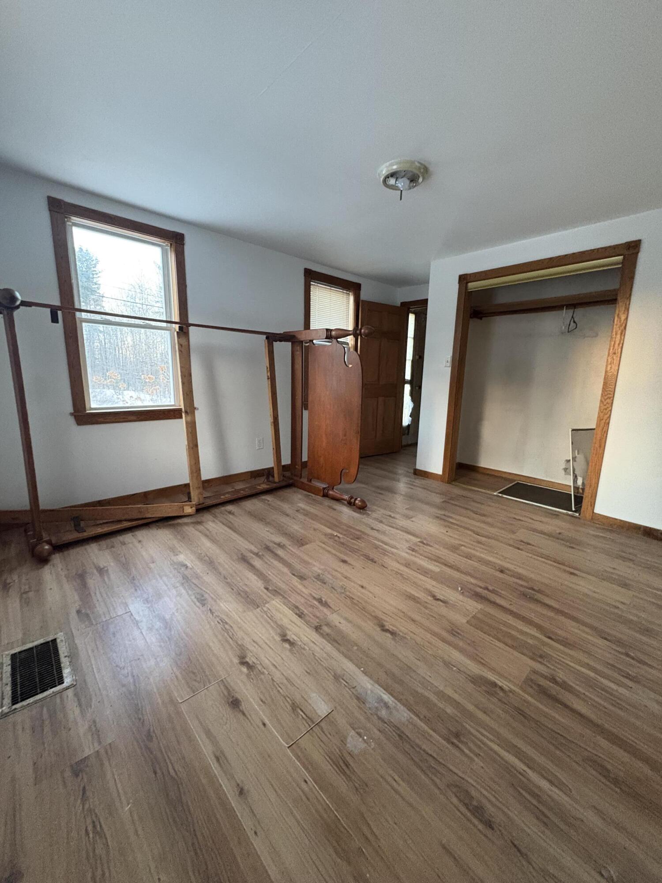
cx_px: 331
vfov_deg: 102.1
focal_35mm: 14
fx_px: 357
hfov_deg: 85.7
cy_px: 442
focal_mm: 2.22
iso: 1000
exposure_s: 1/55
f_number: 2.2
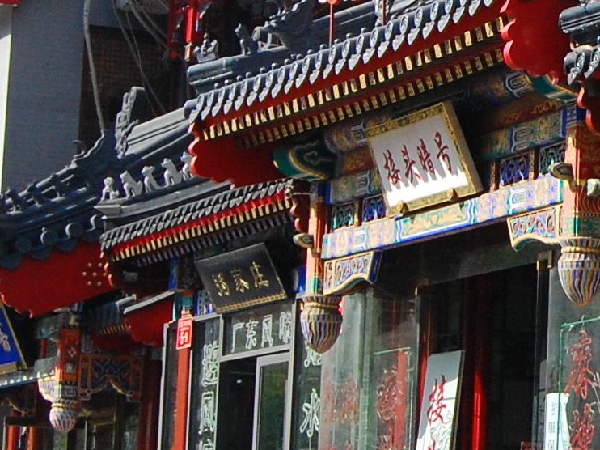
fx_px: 3240
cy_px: 33
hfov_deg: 10.2
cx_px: 902
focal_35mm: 187
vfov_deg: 7.9
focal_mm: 32
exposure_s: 1/500
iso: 800
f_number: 11
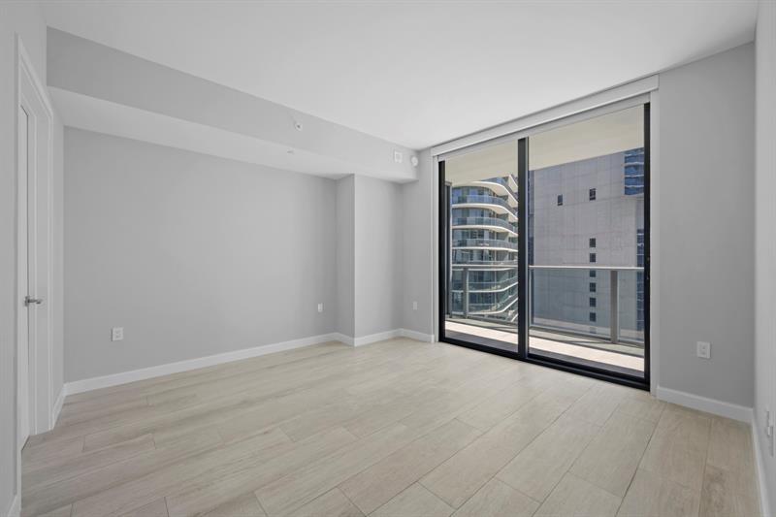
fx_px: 302
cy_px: 258
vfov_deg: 81.2
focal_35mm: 14
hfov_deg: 104.3
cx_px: 388
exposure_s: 1/5
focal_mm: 14
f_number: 9
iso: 125
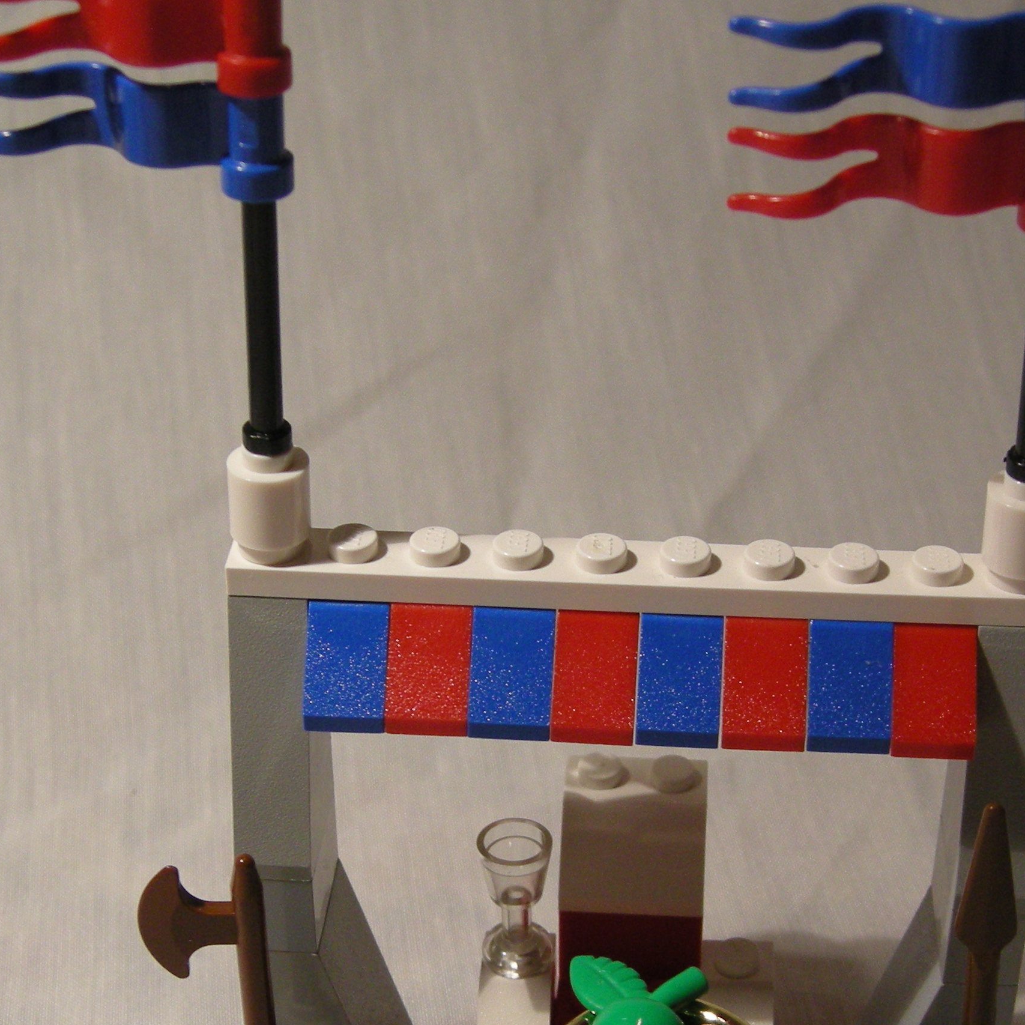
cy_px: 697
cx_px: 525
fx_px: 2278
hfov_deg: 25.4
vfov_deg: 25.2
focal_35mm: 68
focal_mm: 7.5
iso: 178
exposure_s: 1/55.7
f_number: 2.7
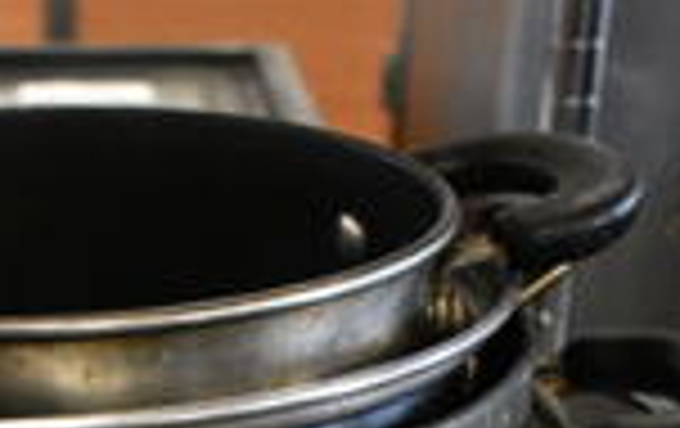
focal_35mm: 87
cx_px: -23
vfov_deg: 14.0
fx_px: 1615
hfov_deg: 22.7
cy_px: 667
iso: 3600
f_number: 3.5
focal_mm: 18
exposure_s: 1/125
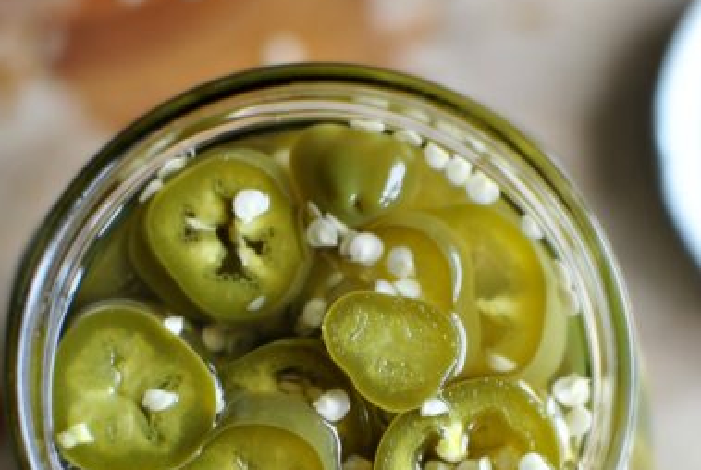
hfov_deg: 19.4
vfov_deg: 13.0
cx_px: 398
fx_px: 2048
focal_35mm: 105
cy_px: 412
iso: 280
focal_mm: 35
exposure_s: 1/160
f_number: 2.2
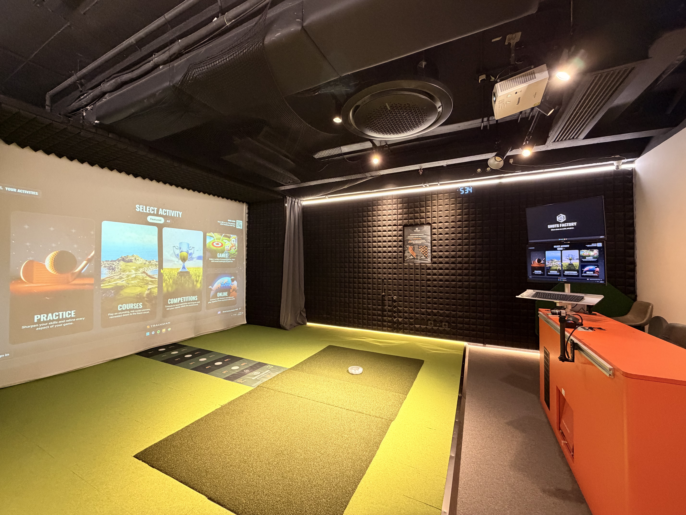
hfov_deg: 102.1
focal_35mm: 14
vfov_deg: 85.7
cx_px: 343
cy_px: 258
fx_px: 277
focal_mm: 2.22
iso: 400
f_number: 2.2
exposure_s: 1/50
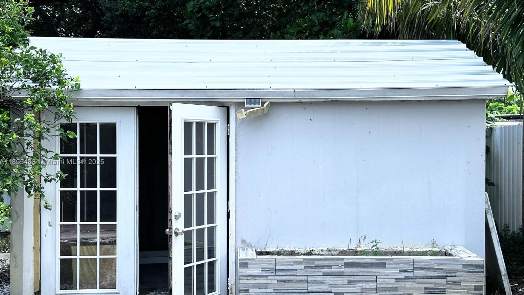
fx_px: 736
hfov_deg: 39.2
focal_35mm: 53
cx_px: 263
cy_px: 162
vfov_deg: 22.6
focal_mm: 6.86
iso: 64
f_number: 1.78
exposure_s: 1/1433
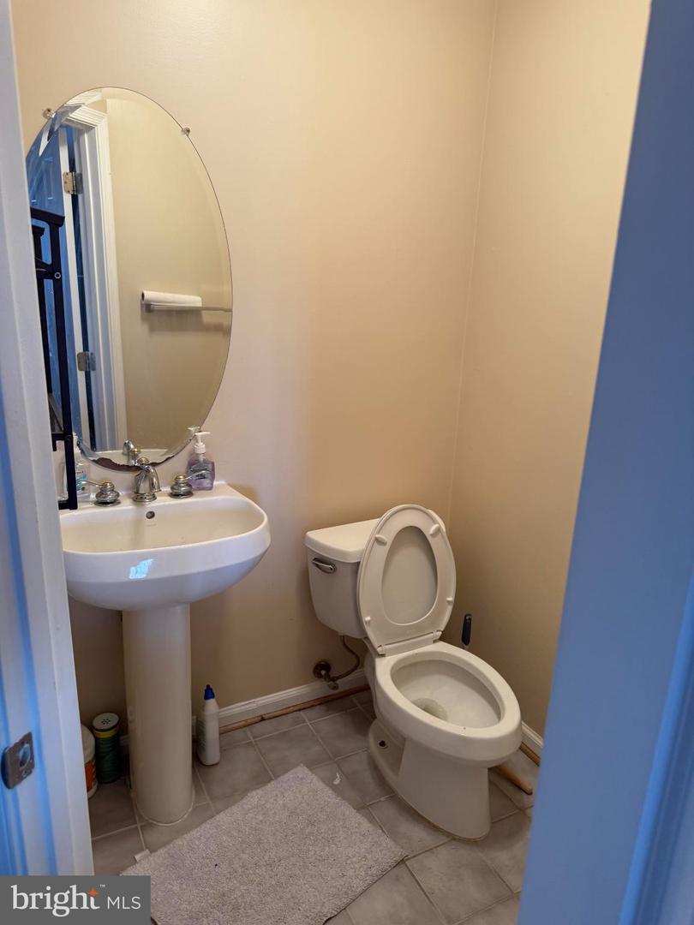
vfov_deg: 71.6
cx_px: 347
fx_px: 642
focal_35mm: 24
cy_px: 462
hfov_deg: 56.8
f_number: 1.78
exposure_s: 1/120
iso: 160
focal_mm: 6.76
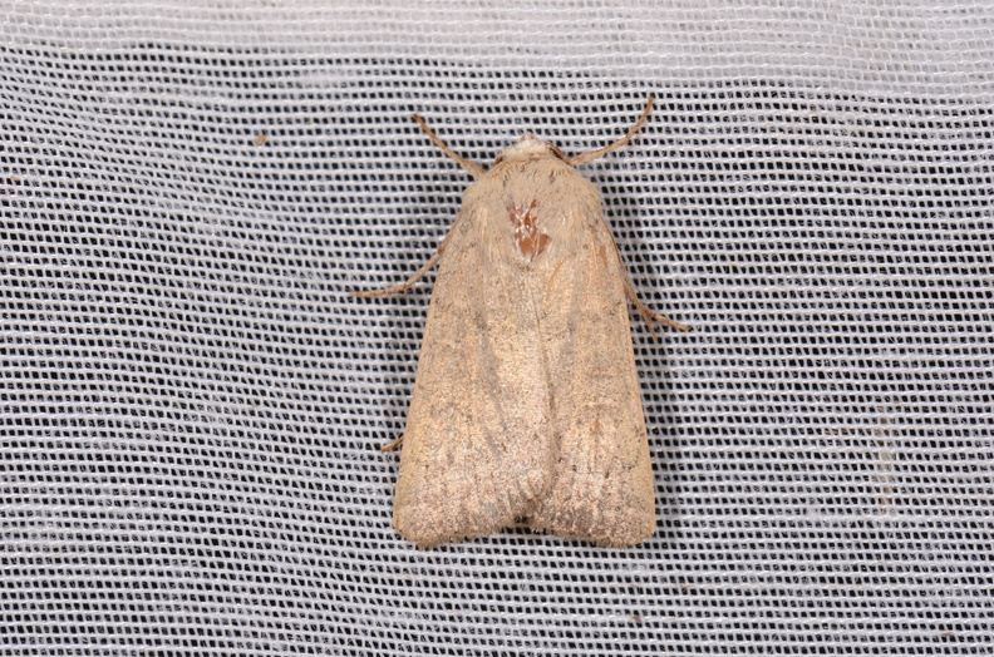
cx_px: 497
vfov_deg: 10.7
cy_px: 328
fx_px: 3512
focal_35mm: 128
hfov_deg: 16.1
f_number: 25
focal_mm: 85
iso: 100
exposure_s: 1/60
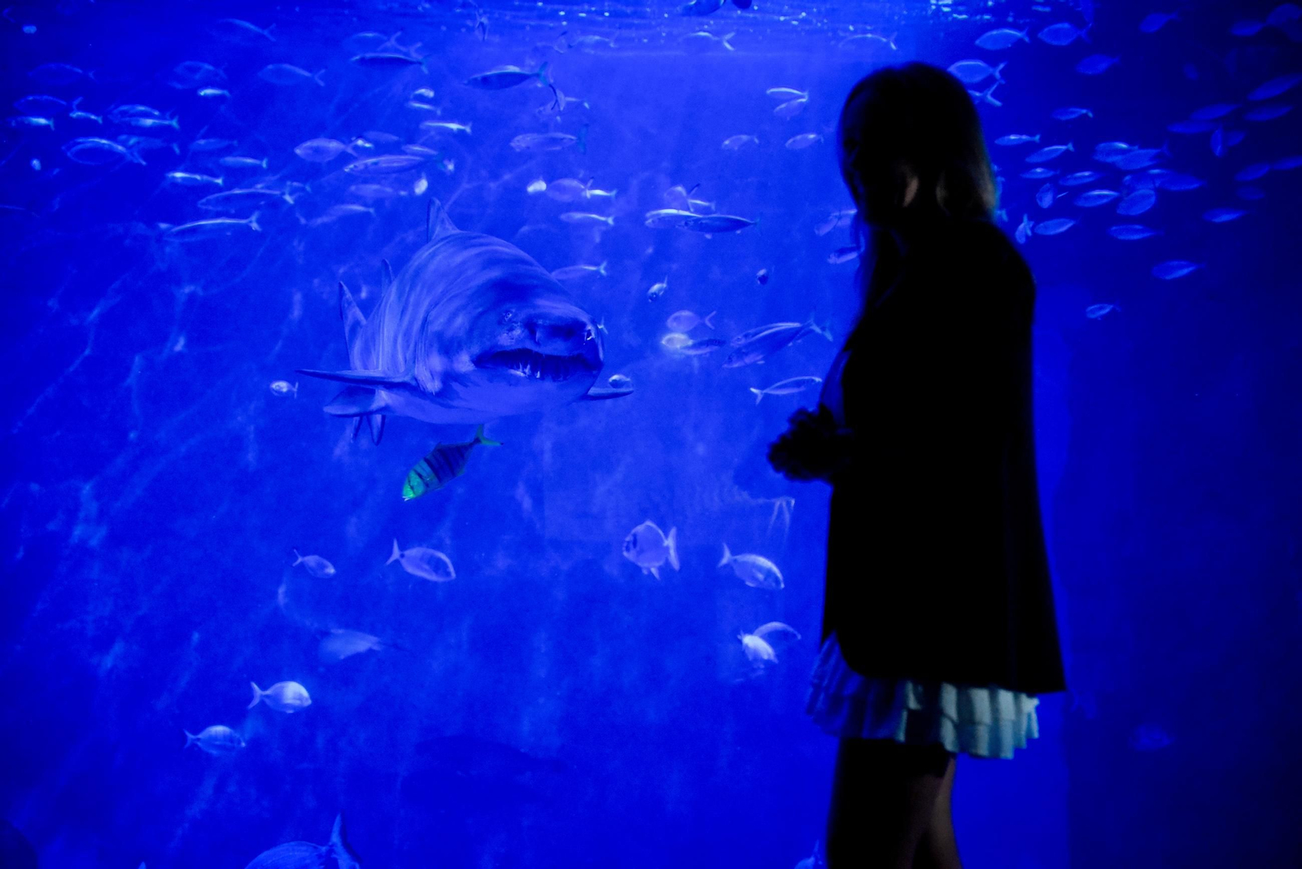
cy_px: 434
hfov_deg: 24.8
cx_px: 651
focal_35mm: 82
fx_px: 2967
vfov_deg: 16.7
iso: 5000
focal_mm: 82
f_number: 4
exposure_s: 1/60
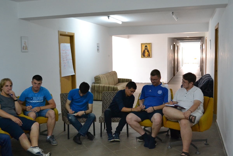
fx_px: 252
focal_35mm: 39
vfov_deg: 34.2
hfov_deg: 49.6
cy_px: 78
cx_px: 116
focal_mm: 26
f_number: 4.2
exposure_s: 1/60
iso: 2000
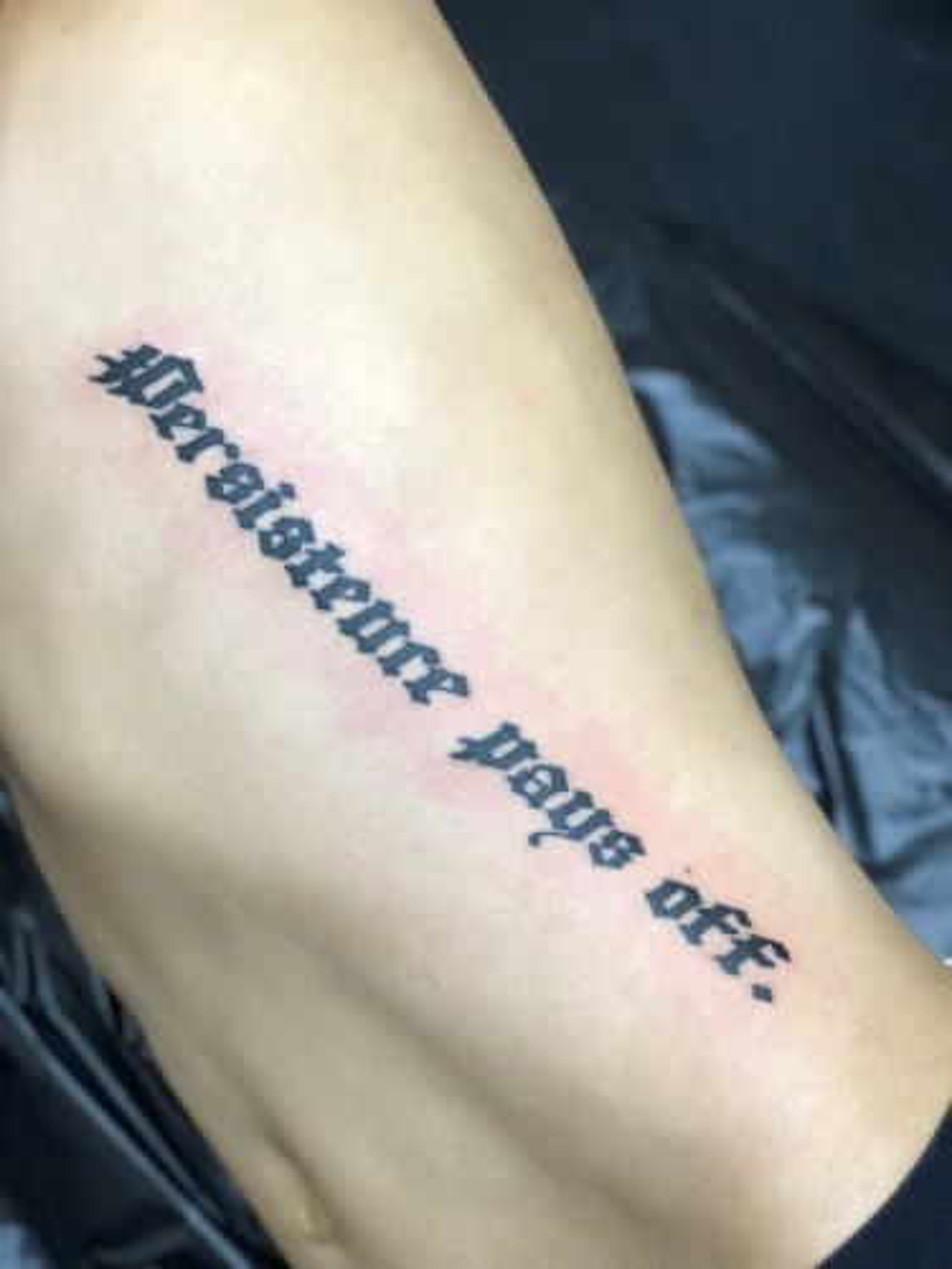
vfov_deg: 36.8
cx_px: 476
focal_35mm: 52
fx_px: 1907
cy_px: 634
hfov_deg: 28.0
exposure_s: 1/60
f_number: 2.4
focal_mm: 6
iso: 80
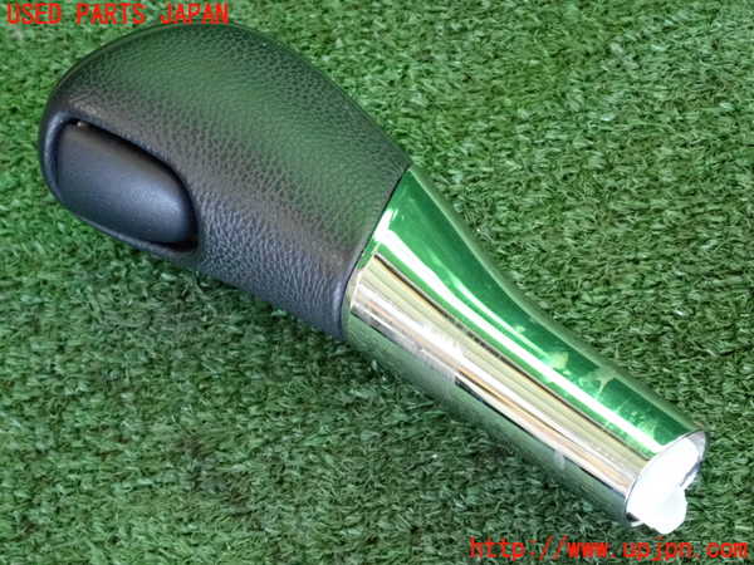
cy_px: 282
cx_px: 377
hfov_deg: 19.6
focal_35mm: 100
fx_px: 2178
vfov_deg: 14.8
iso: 2500
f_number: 4.9
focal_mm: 18
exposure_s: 1/125
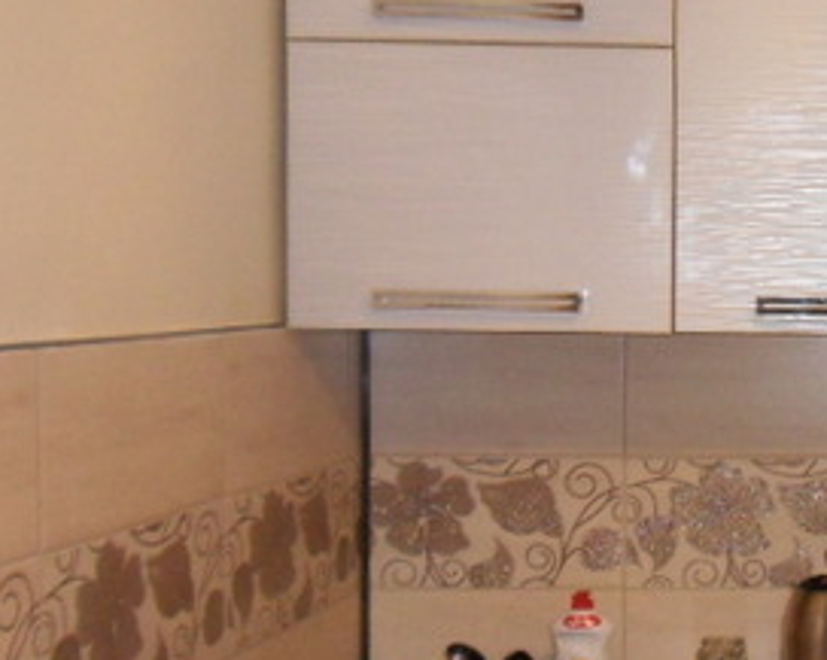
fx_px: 1687
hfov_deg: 24.0
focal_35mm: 69
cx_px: 1088
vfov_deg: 22.1
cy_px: 319
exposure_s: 1/30
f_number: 3.3
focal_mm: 4.2
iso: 200
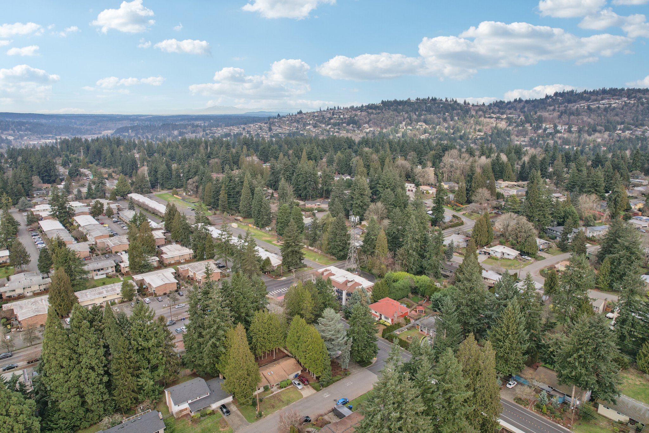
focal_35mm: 22
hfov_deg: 78.6
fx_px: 397
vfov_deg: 57.2
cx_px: 324
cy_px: 216
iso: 100
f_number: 2.8
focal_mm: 8.4
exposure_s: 1/730
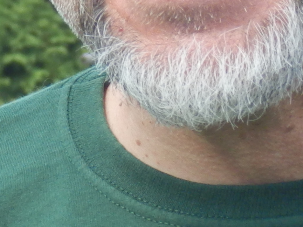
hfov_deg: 3.5
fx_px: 4943
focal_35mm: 565
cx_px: 135
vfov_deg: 2.6
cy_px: -105
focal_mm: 19
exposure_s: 1/125
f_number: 5
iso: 125
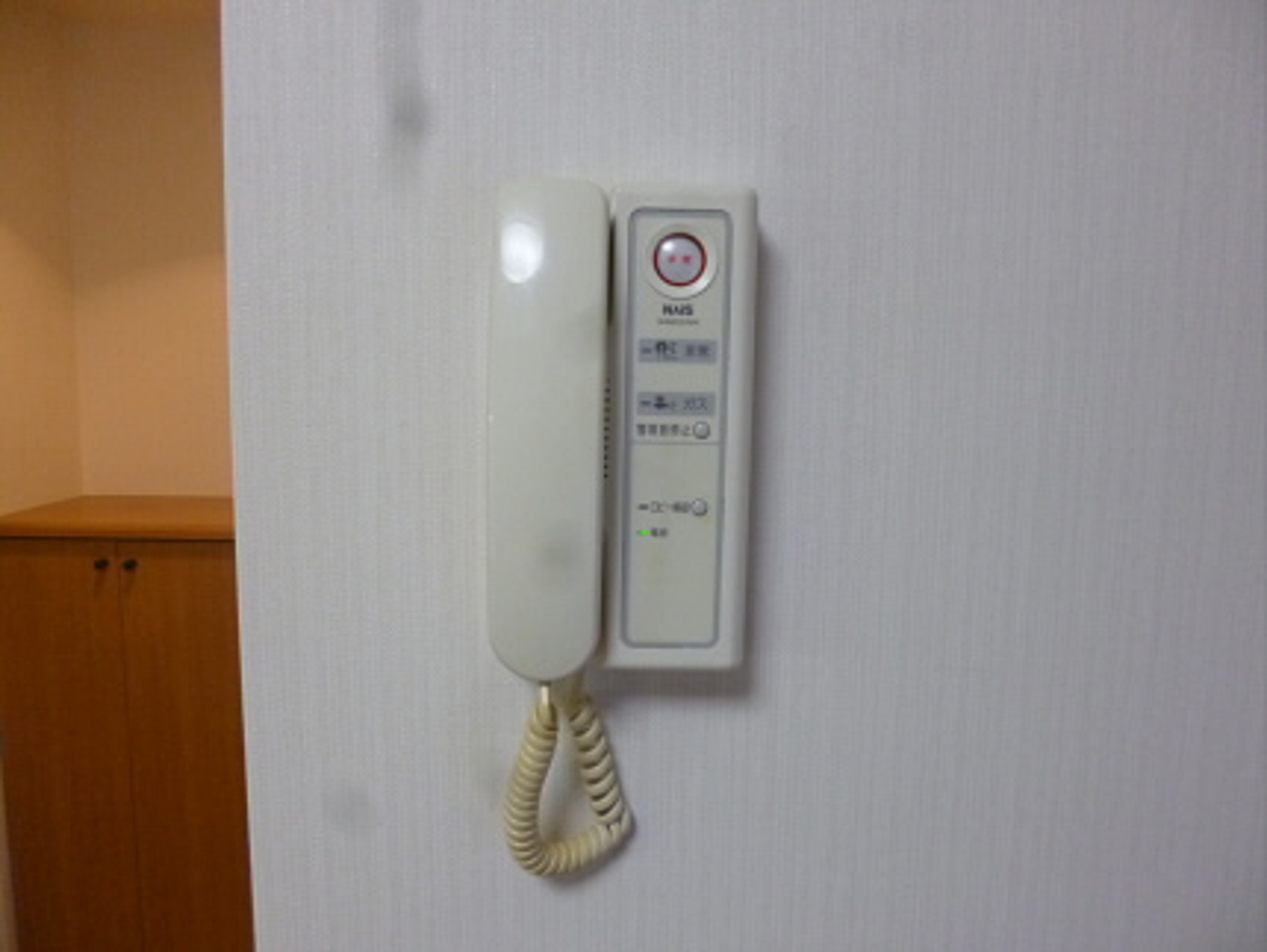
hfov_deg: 71.6
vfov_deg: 56.9
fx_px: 879
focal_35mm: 24
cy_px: 476
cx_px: 634
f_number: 2.5
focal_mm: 4.3
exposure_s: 1/60
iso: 400
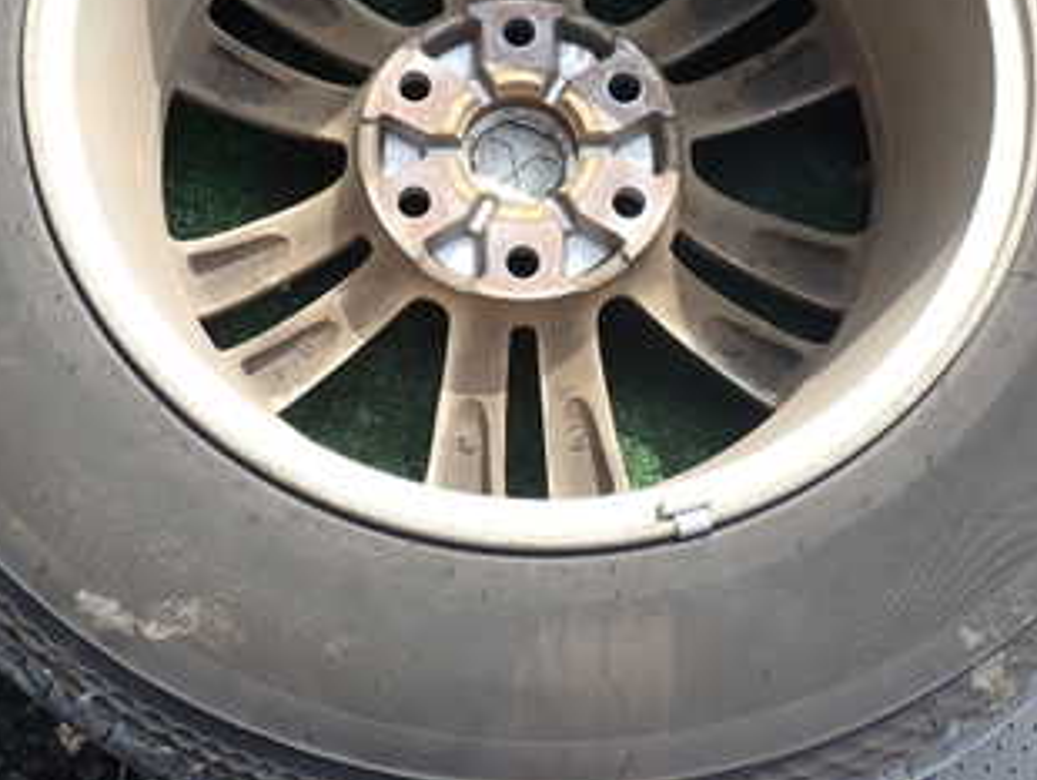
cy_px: 164
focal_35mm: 58
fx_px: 1739
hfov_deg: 33.2
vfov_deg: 24.9
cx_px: 495
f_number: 3.2
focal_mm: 5.4
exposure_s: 1/400
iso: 100
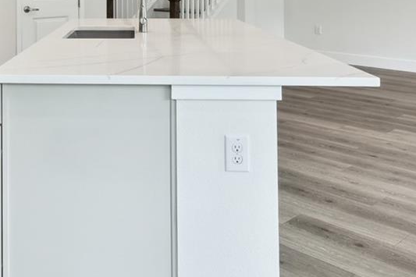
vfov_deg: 27.4
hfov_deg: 41.8
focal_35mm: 45
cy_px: -24
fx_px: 520
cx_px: 87
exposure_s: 1/8
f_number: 7.1
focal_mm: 10
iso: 100
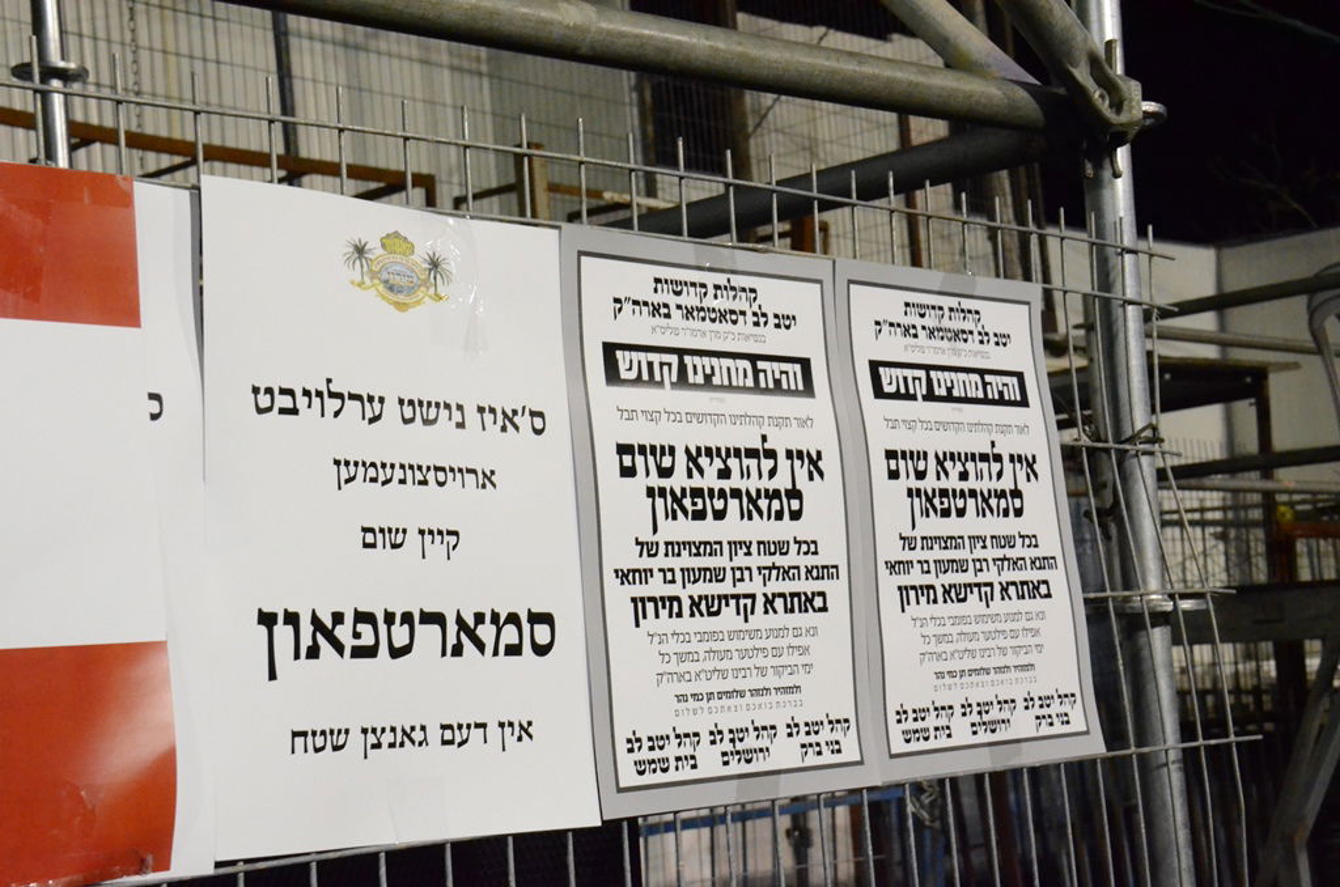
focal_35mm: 60
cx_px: 670
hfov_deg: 33.5
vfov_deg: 22.5
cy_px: 444
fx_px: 2228
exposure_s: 1/100
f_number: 7.1
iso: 6400
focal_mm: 40
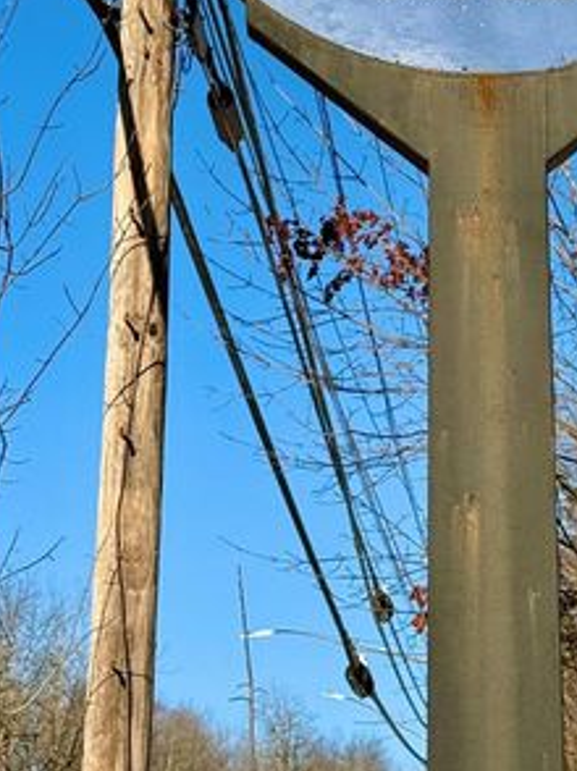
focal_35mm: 109
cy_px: 146
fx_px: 2426
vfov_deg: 17.9
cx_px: 506
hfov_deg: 13.5
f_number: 1.78
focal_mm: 6.76
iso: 64
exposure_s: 1/5587
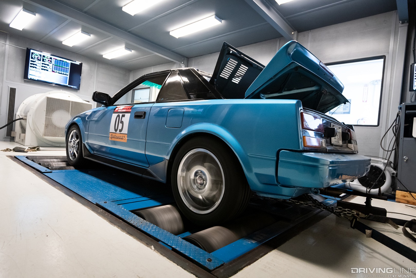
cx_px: 208
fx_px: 220
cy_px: 139
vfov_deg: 64.6
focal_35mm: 19
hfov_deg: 86.9
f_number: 4
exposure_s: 1/40
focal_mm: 19
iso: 3200
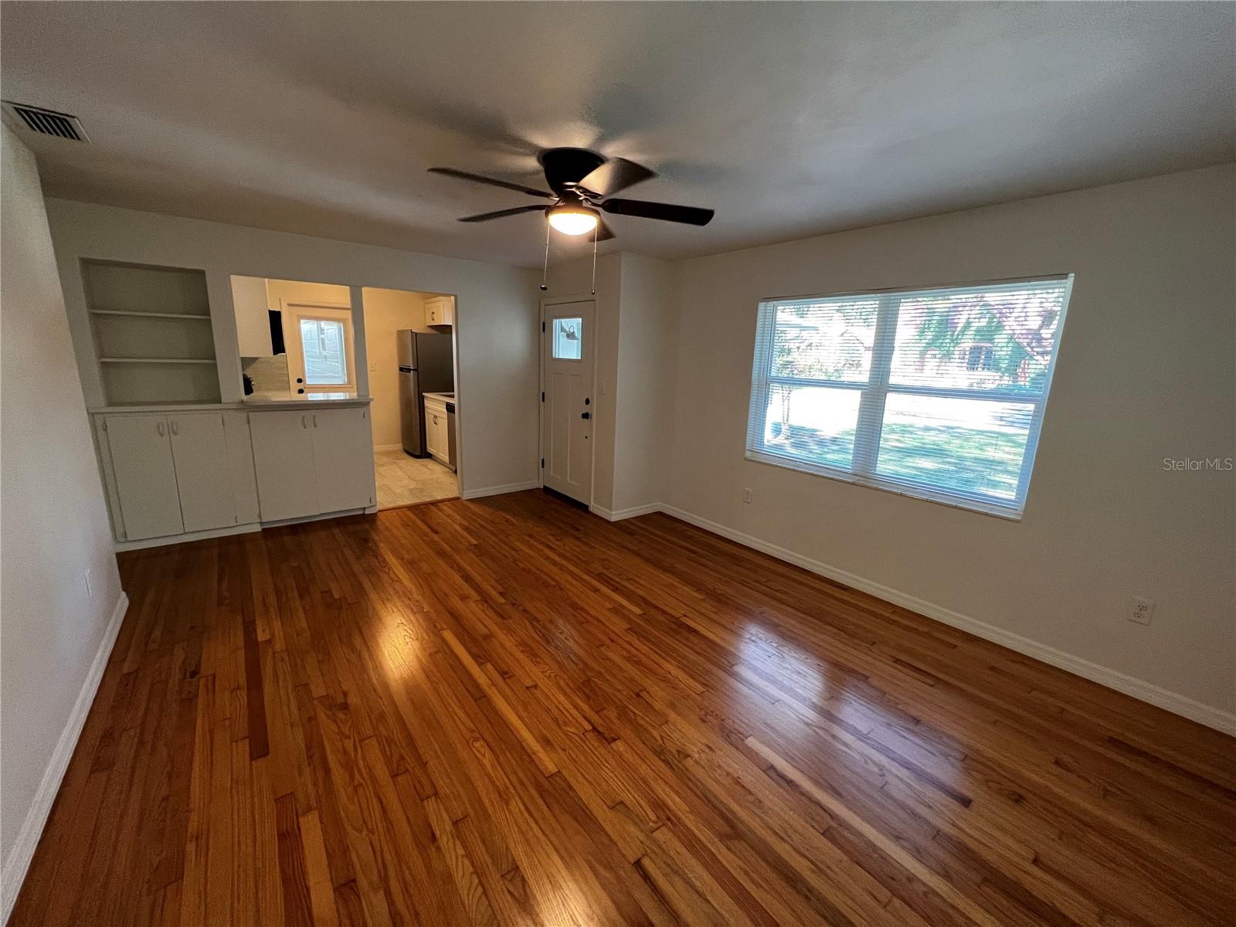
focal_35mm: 13
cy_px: 464
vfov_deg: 89.9
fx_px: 464
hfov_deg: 106.2
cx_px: 618
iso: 320
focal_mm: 1.57
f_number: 1.8
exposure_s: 1/60
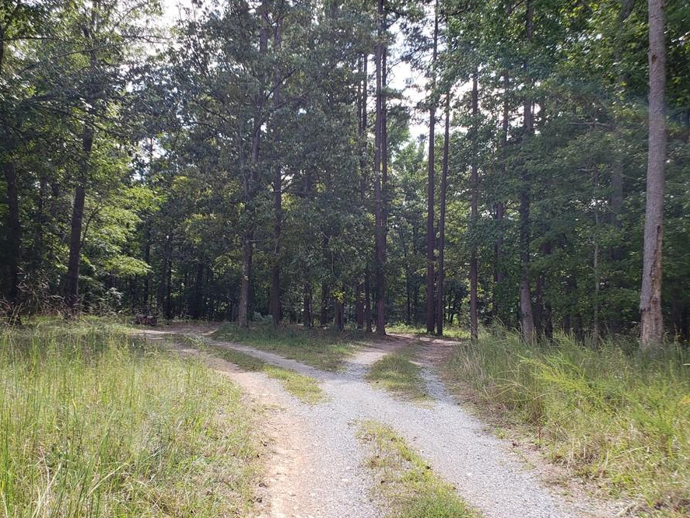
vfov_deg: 46.8
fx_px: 598
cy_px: 275
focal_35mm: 30
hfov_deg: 59.7
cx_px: 296
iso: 50
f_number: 2.4
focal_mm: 4.3
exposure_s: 1/332
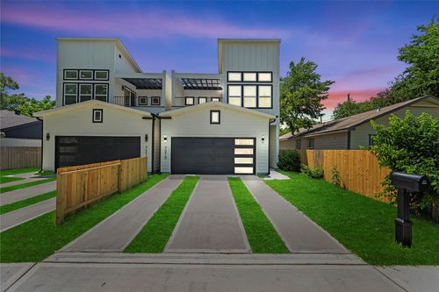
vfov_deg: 73.7
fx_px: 195
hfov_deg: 96.8
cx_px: 220
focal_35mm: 16
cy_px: 146
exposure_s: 1/400
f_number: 8
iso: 100
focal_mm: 16
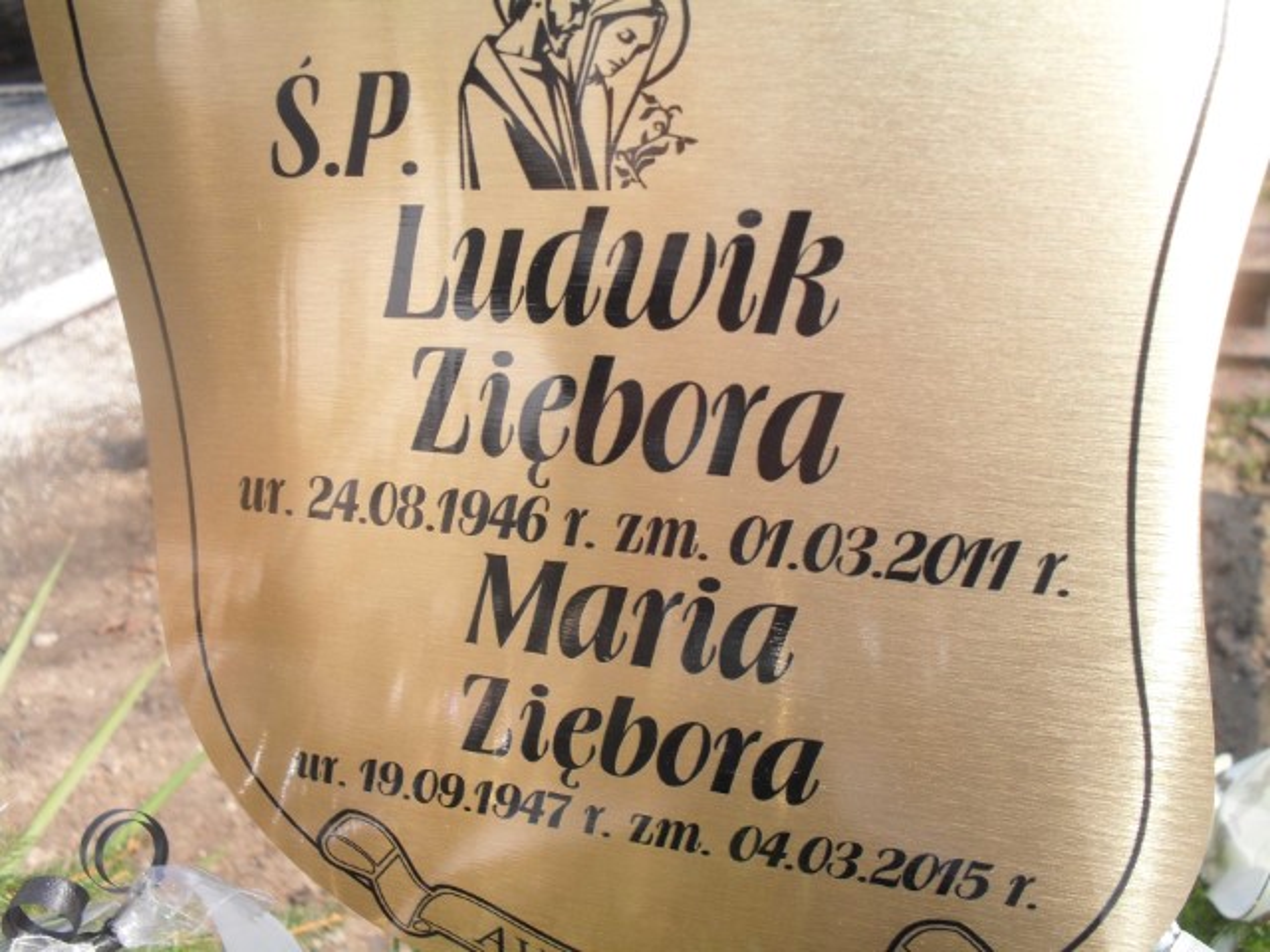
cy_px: 476
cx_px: 635
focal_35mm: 35
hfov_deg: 52.6
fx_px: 1284
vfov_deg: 40.7
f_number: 3.2
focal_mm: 6.3
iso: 100
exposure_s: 1/750
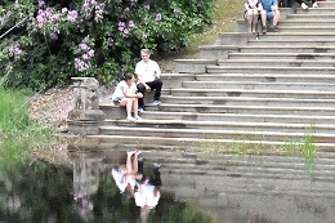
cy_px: -10
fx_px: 1609
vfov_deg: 7.9
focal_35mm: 173
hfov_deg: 11.9
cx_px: 236
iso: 16000
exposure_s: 1/2000
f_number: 14
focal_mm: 50
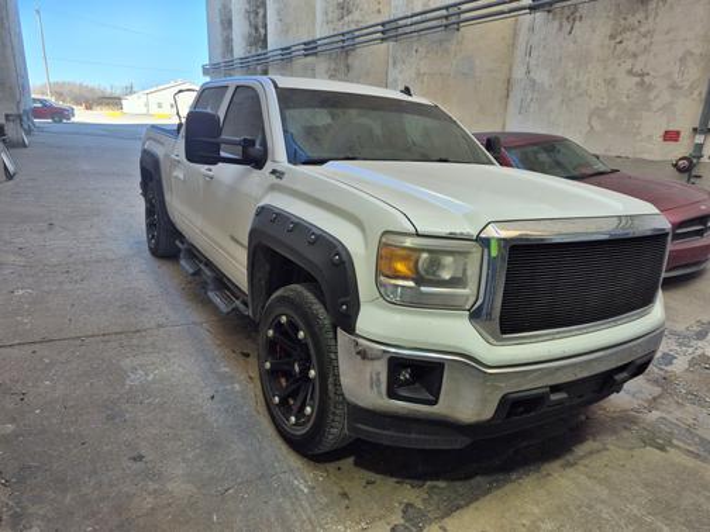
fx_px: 472
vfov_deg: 58.9
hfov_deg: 73.9
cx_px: 355
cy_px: 266
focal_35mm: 23
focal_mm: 5.4
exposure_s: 1/466
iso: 25
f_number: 1.8
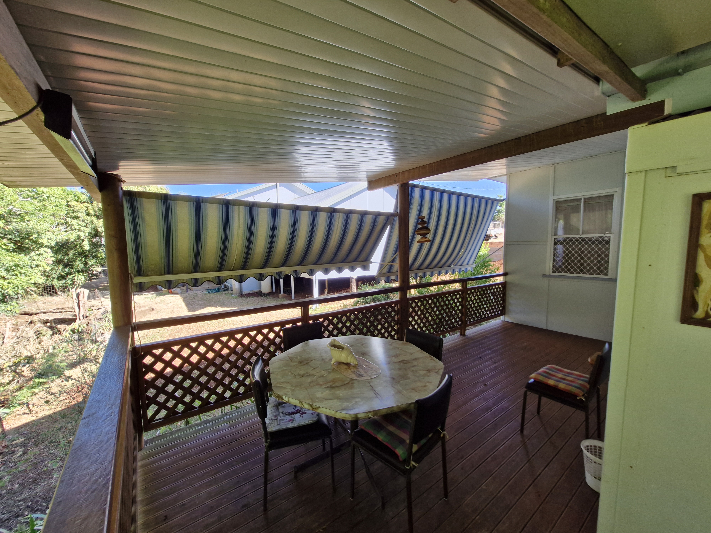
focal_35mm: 13
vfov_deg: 89.9
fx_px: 267
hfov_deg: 106.2
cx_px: 356
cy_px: 266
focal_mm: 1.74
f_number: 2.2
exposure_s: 1/151
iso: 50
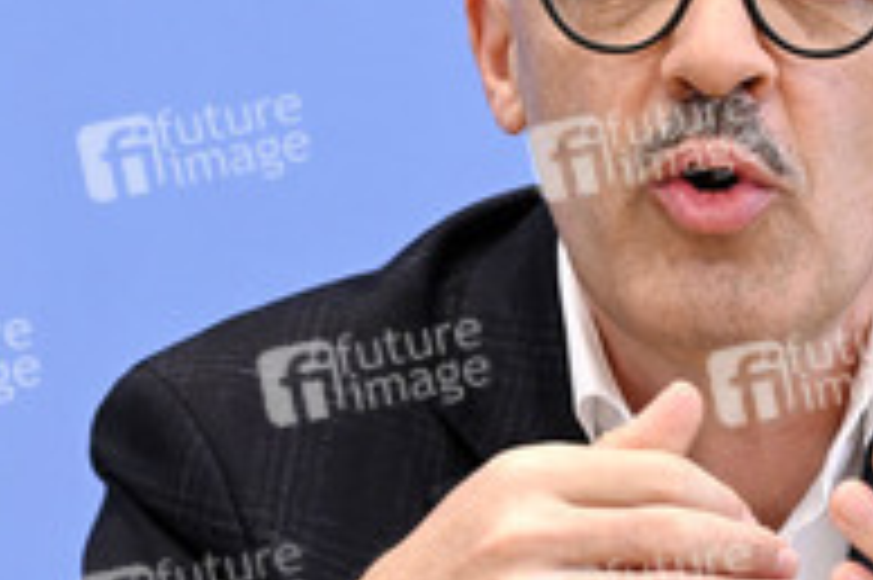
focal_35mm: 256
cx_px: 704
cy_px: 261
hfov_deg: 8.0
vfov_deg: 5.4
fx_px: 6203
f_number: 5.6
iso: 4000
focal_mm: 110
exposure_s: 1/640
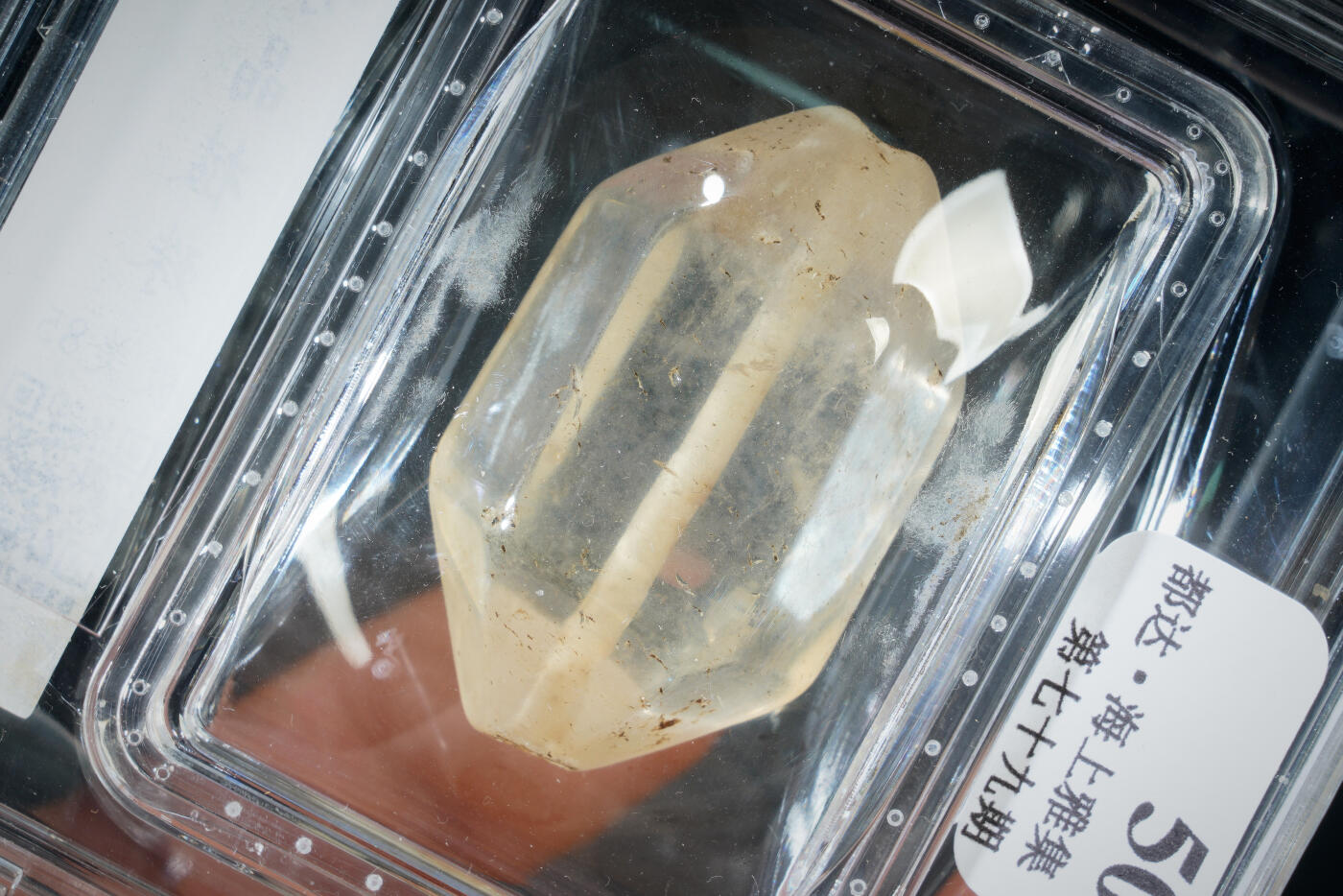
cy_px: 448
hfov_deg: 13.1
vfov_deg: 8.7
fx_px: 5858
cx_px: 672
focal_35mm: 157
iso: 100
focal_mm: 105
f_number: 18
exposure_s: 1/160
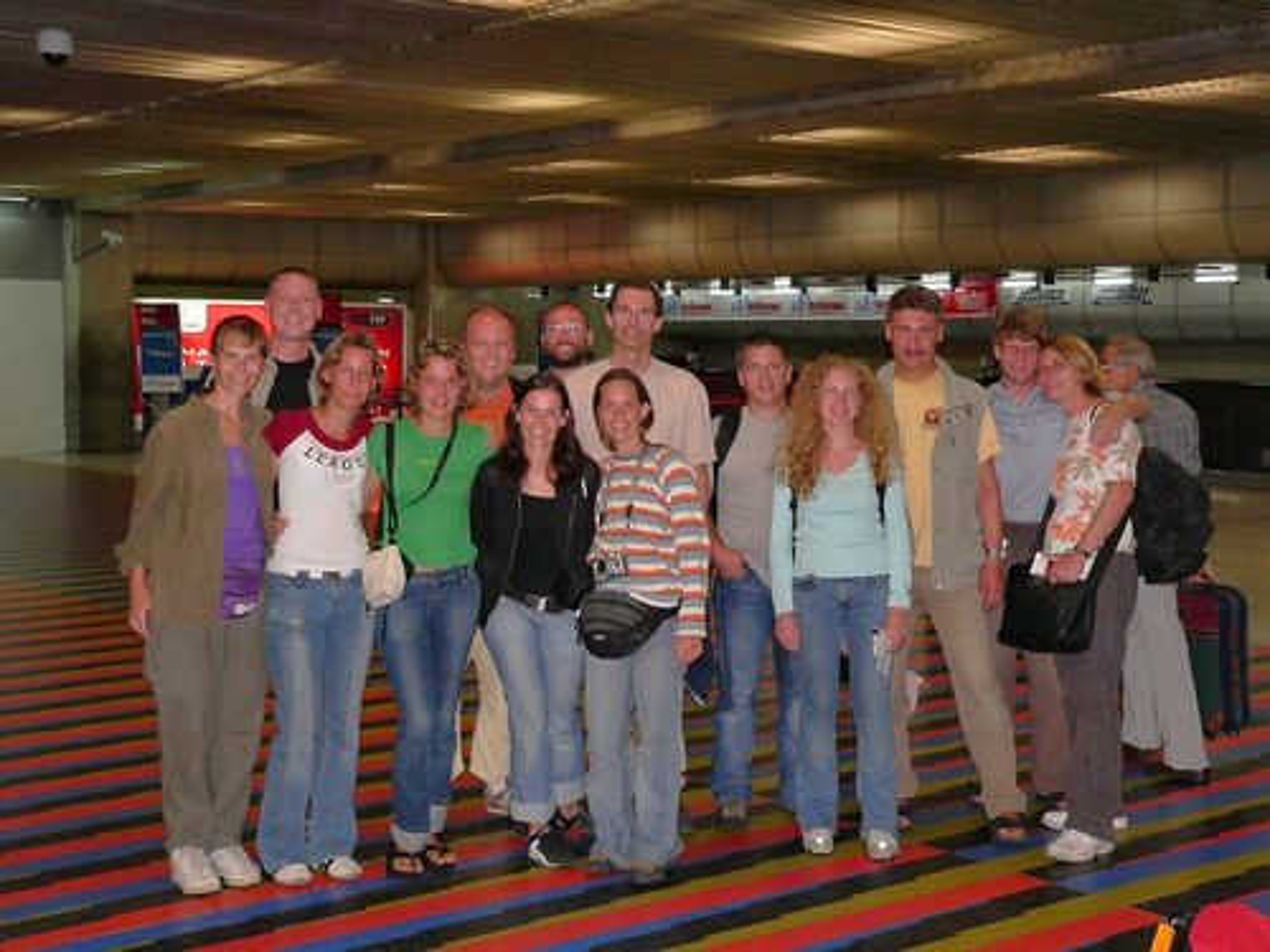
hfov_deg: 38.2
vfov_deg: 29.1
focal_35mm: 50
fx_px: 1834
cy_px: 476
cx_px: 635
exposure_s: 1/60
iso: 200
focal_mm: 8.3
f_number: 2.8
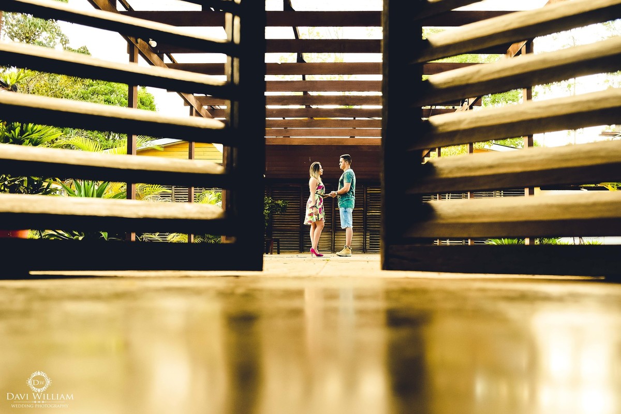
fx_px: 724
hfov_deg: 46.4
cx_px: 310
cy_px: 207
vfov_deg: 31.9
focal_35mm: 42
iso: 640
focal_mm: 27.7
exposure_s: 1/160
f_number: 4
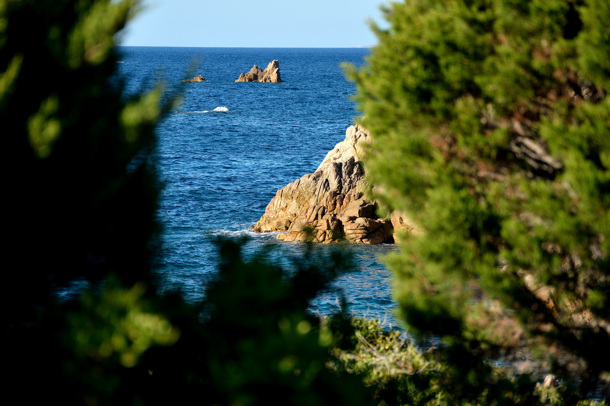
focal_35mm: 135
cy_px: 203
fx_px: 2287
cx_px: 305
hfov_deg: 15.2
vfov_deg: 10.2
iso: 100
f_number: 5.6
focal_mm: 90
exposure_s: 1/640
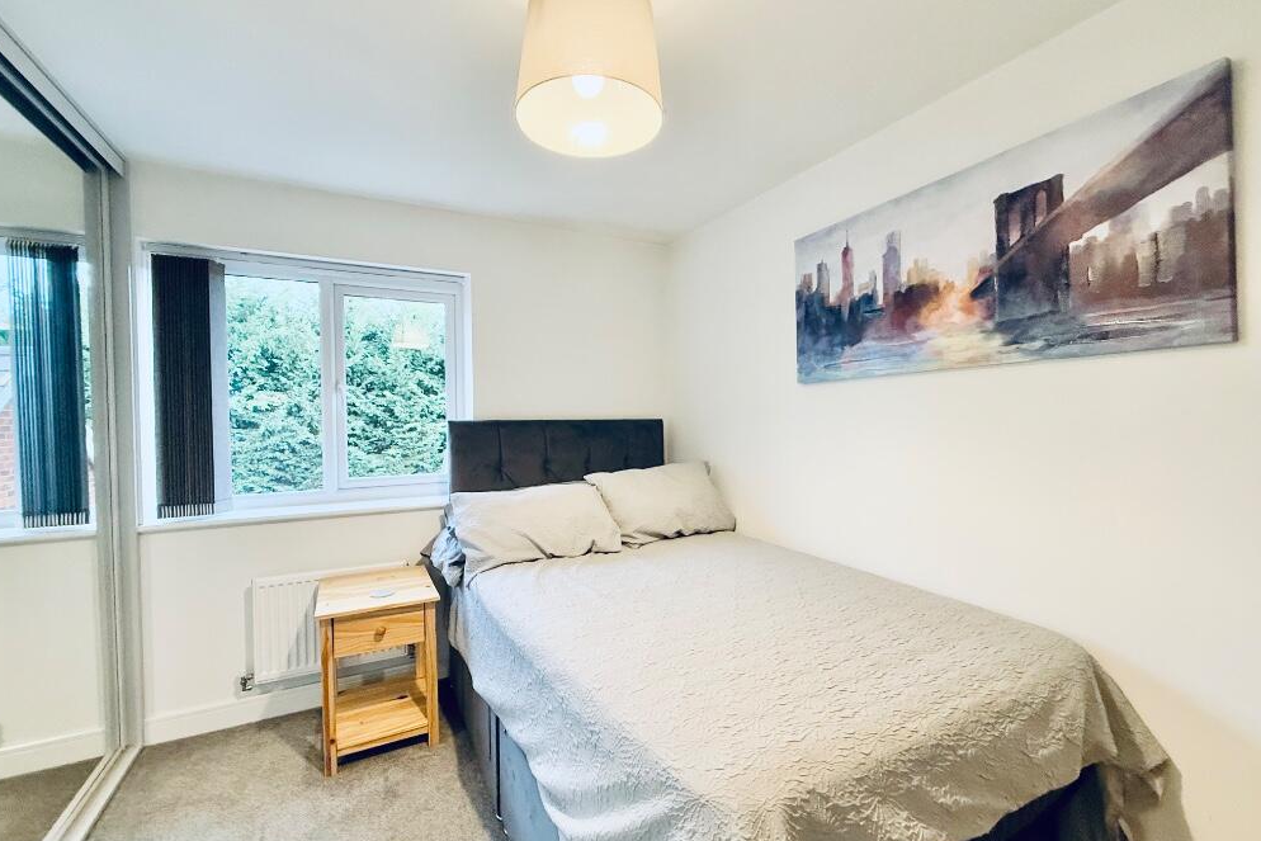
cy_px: 425
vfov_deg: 77.3
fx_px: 525
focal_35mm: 15
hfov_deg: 100.4
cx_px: 613
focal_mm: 2.22
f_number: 2.2
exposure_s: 1/50
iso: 320
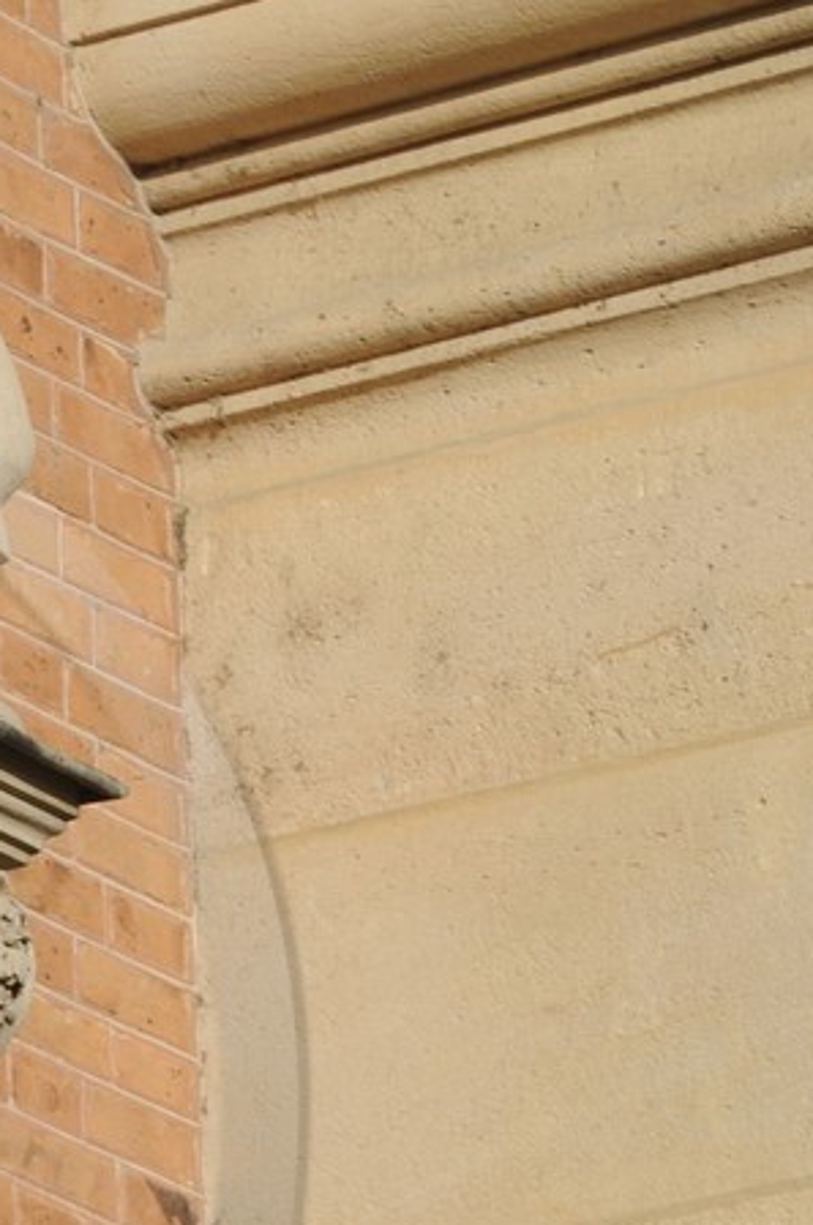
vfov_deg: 2.9
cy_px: 1110
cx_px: -546
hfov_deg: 1.9
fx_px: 24226
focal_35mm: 713
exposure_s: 1/320
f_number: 11
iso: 200
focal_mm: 200
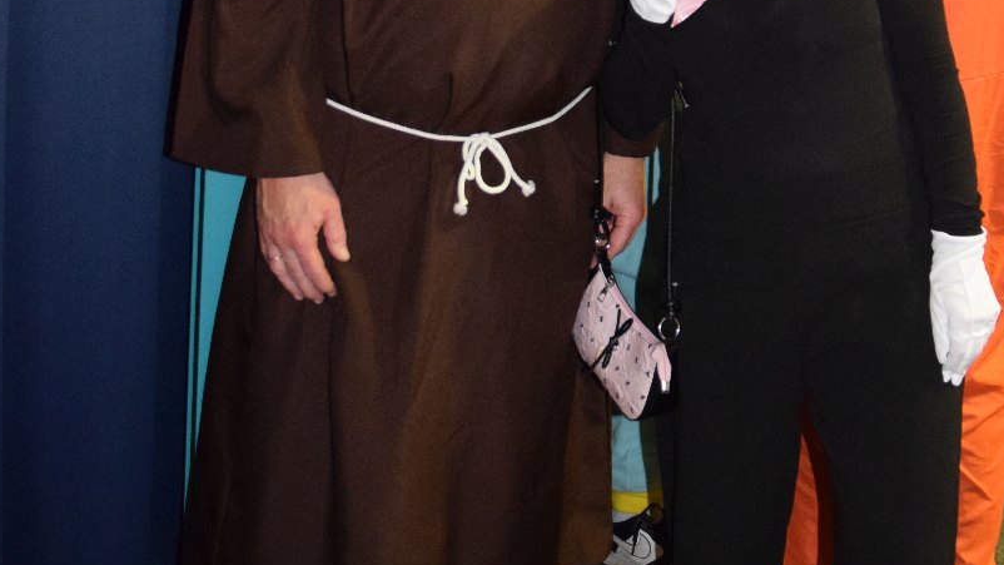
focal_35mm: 50
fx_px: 1330
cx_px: 568
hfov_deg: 41.3
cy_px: -1
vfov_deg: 23.0
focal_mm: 17
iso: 3200
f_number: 2.8
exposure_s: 1/60
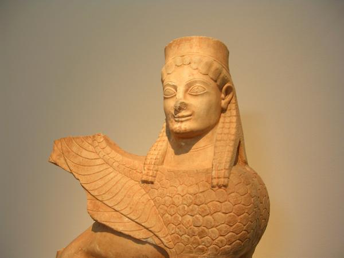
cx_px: 172
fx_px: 378
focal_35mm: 38
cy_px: 129
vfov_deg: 37.7
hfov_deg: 49.0
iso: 50
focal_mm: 5.8
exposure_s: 1/9.5
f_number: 2.8
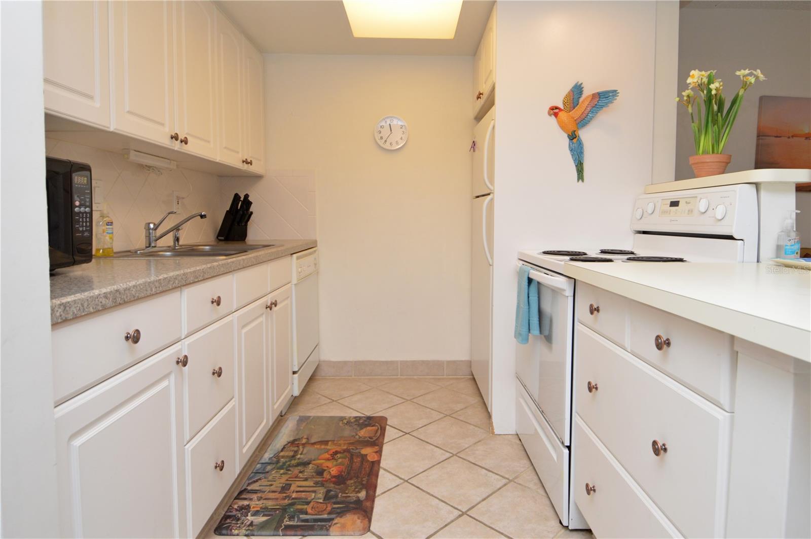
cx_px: 406
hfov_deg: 90.1
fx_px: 405
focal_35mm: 18
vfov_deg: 67.3
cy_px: 270
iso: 400
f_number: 4
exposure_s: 1/60
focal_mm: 12
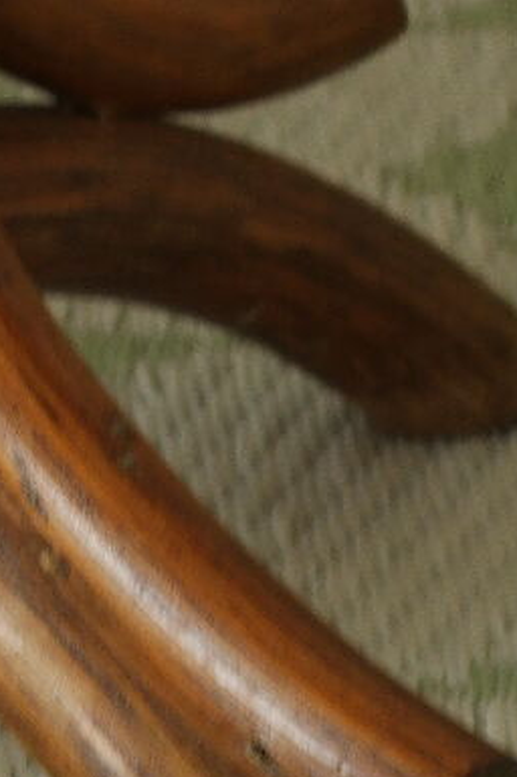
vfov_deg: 5.9
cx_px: -400
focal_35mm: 346
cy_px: -2
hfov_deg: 3.9
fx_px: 7466
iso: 400
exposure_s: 1/30
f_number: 5.6
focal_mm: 50
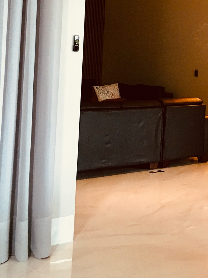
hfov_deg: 19.8
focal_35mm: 72
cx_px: 211
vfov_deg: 25.7
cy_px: 3
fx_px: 577
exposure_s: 1/30
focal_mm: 4.15
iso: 40
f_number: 2.2
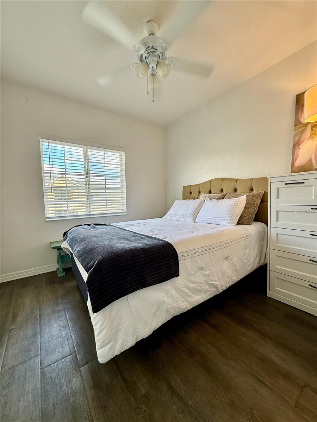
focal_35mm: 14
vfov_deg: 102.1
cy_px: 211
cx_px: 158
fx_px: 171
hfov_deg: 85.7
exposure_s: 1/120
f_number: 2.2
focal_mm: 2.22
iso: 80
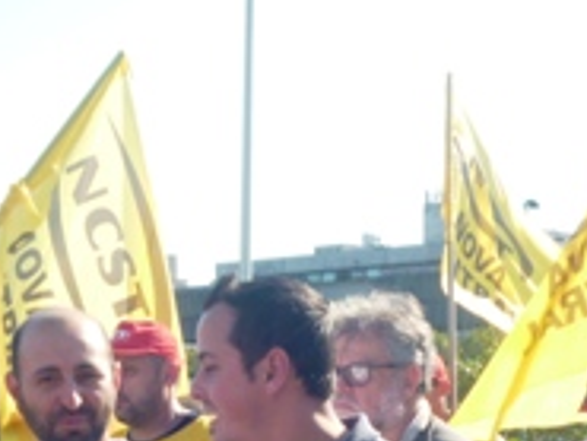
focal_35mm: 116
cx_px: 159
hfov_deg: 16.9
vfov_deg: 12.5
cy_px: 520
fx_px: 1968
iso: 100
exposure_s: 1/250
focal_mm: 8.6
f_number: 4
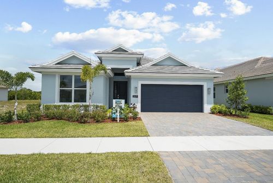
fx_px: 159
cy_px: 92
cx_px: 136
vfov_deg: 59.6
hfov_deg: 81.2
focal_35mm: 21
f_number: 8
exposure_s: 1/640
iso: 1600
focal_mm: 21
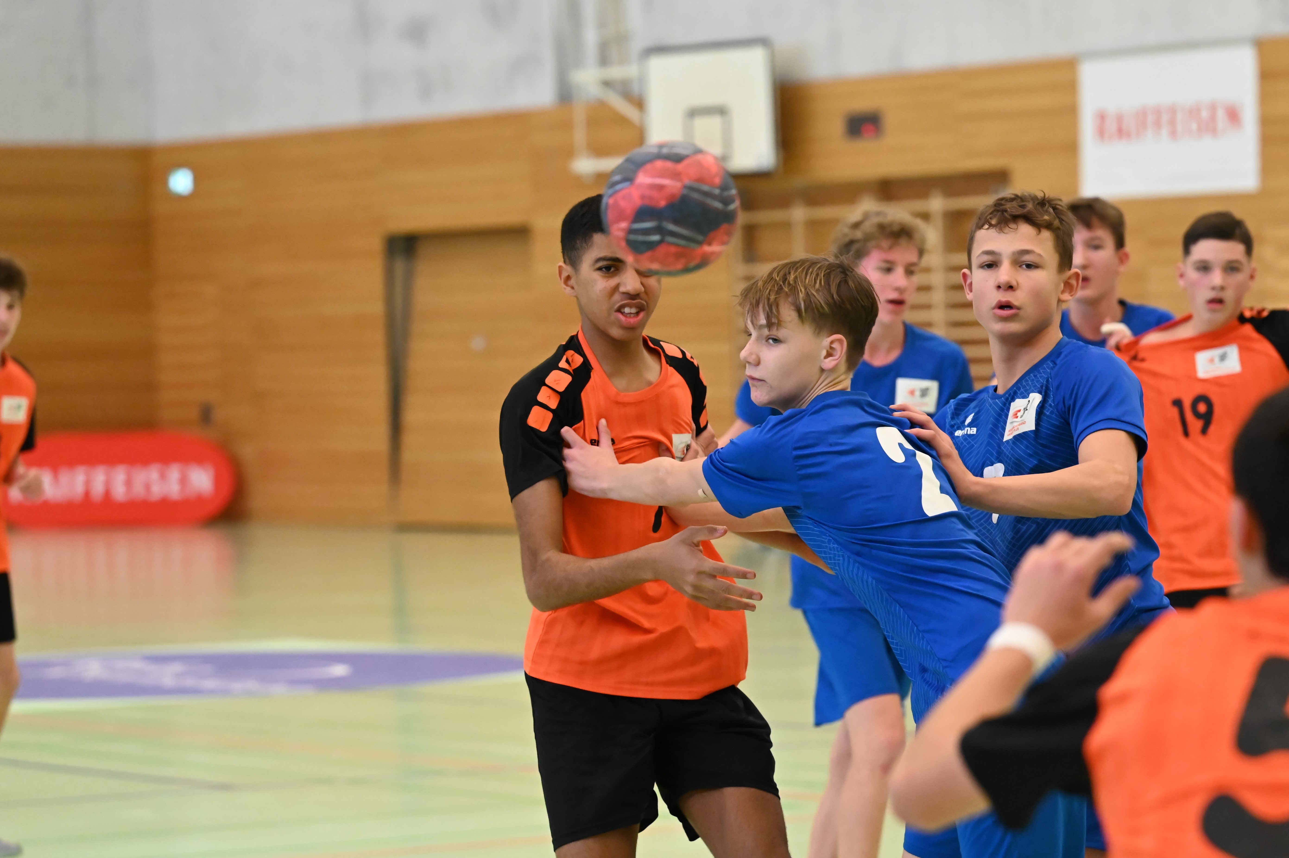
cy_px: 429
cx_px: 644
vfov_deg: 10.1
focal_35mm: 135
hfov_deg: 15.2
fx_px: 4830
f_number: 4.5
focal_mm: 135
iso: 8000
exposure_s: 1/1250
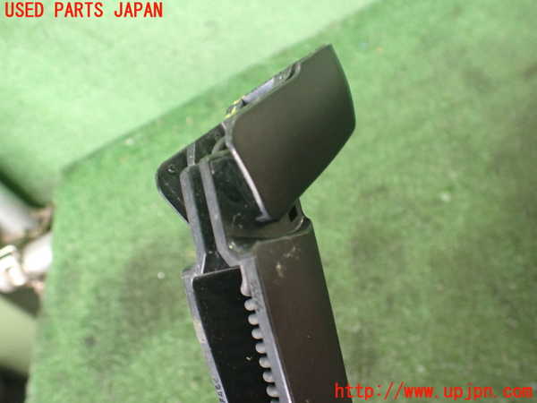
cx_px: 268
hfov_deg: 60.0
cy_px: 202
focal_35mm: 30
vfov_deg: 46.8
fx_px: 465
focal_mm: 5.4
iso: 800
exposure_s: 1/50
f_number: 2.3
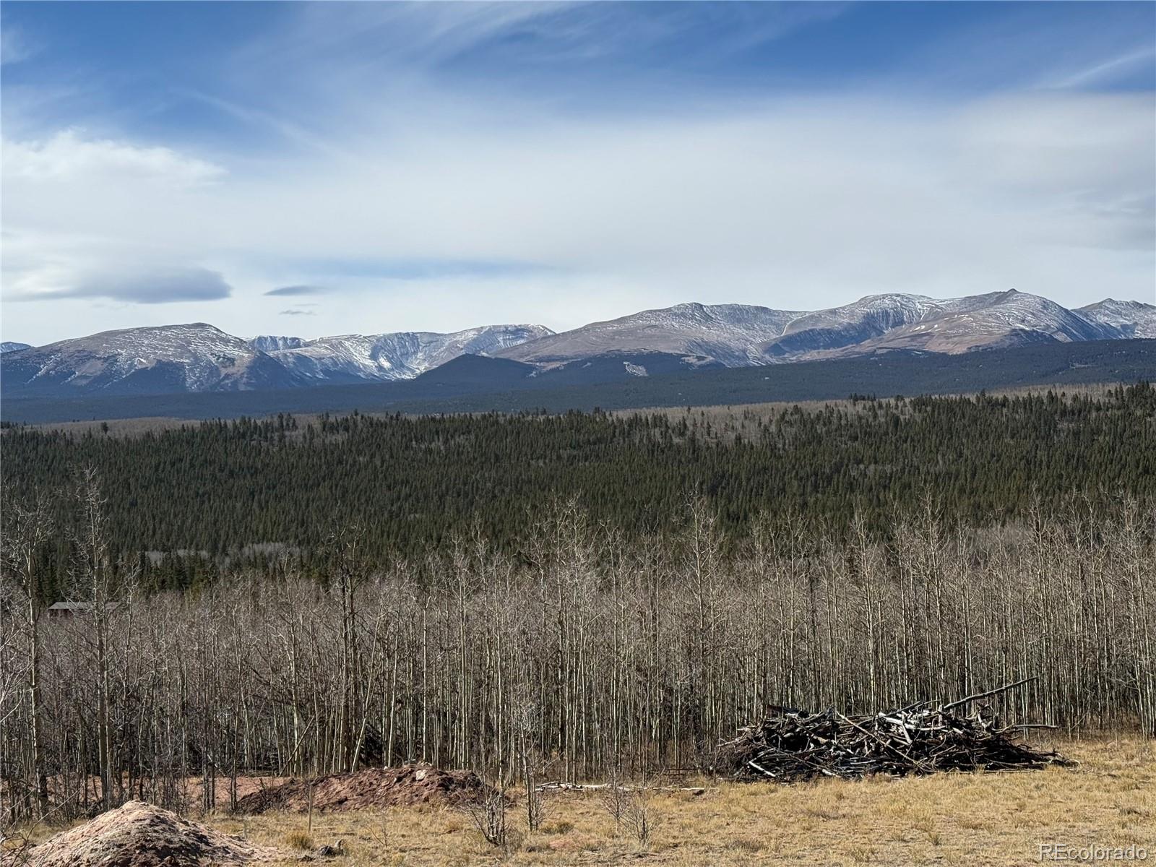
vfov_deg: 30.3
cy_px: 434
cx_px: 578
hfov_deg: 39.7
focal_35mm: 48
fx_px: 1603
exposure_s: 1/11364
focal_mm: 6.76
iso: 100
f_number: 1.78
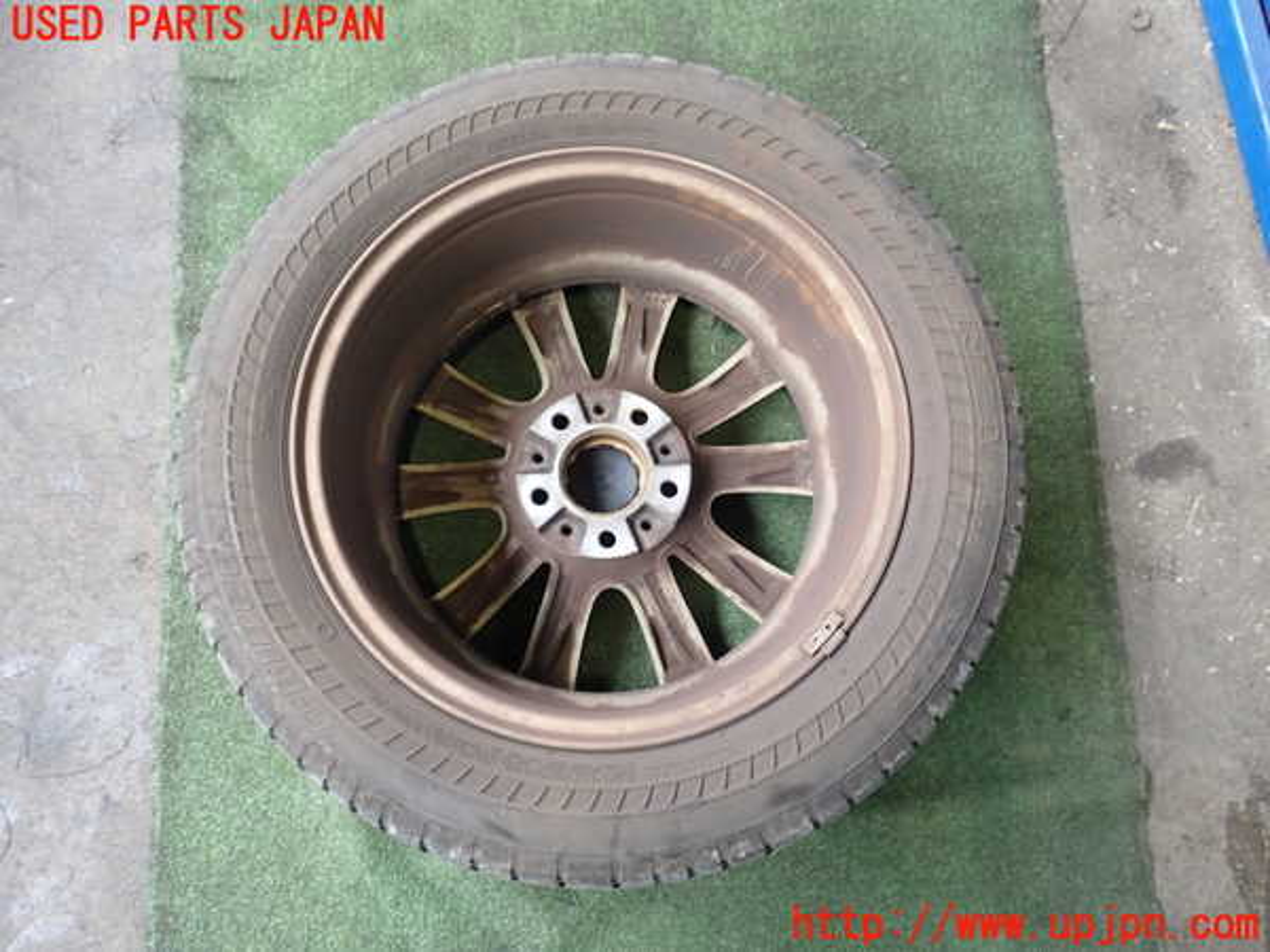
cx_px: 635
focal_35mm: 30
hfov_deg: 60.0
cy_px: 476
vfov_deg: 46.8
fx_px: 1101
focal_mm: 5.4
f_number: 2.3
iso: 200
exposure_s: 1/40
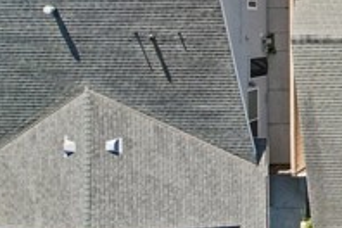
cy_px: 5
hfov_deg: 23.0
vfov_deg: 18.7
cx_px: 515
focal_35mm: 71
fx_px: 674
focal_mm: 8.4
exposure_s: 1/2000
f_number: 2.8
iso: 150
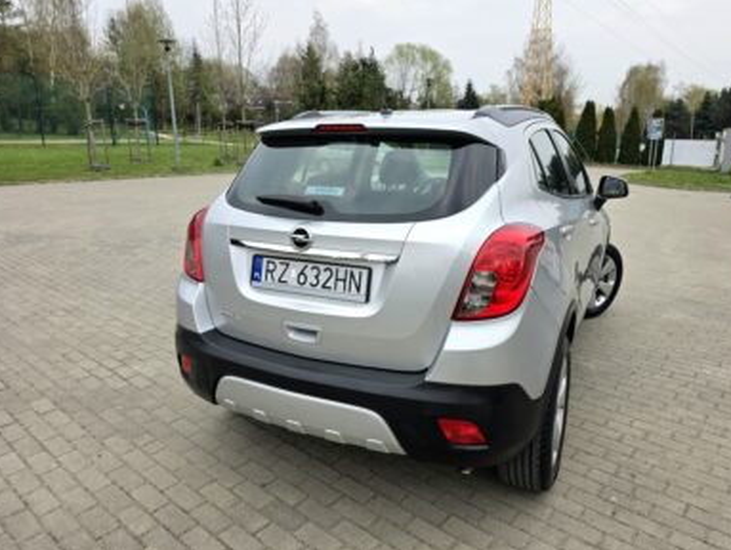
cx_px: 370
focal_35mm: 24
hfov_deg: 71.5
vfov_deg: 56.9
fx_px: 507
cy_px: 267
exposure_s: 1/3333
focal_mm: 6.5
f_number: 1.4
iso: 64
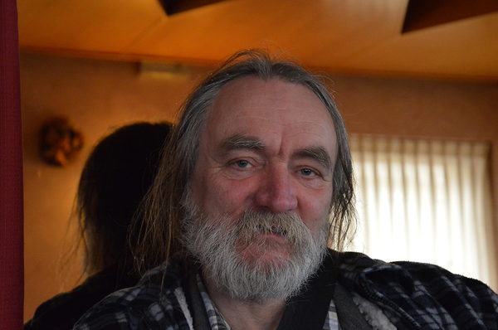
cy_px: 165
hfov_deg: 23.4
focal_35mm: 87
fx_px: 1202
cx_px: 249
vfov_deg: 15.7
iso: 3200
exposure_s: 1/30
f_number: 5
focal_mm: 58
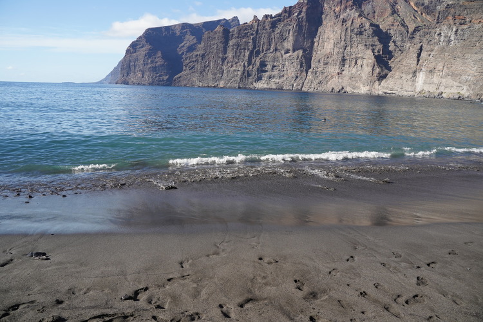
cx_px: 242
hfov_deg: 65.5
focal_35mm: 28
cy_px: 161
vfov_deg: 46.4
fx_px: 376
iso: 250
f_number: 5
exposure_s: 1/1000
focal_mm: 28
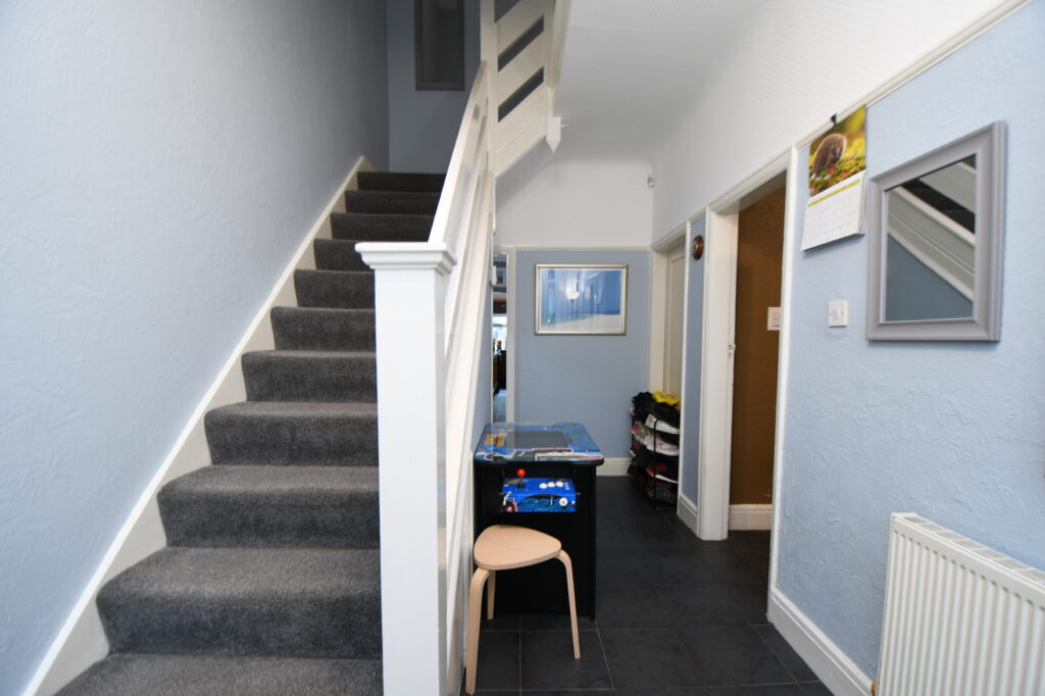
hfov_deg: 100.4
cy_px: 348
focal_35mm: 15
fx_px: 435
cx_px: 522
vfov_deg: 77.3
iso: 100
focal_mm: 10
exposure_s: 1/6
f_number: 3.5
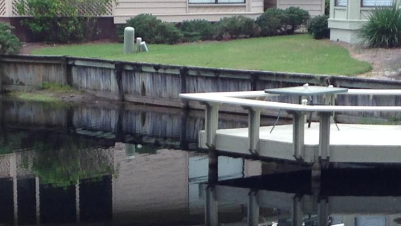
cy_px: 262
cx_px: 234
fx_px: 1553
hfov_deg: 14.7
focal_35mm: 146
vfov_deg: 8.2
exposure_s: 1/288
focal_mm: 4.12
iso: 50
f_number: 2.4
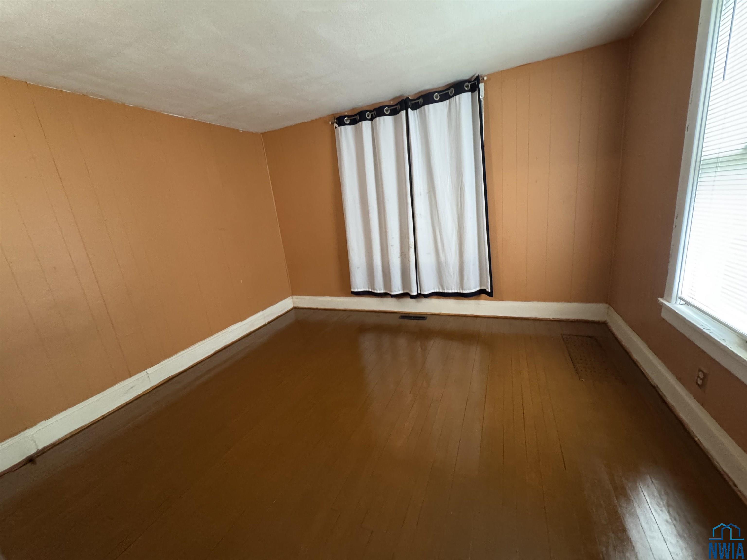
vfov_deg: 85.7
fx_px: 302
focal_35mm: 14
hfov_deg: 102.1
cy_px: 280
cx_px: 374
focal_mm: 2.22
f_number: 2.2
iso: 800
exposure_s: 1/60
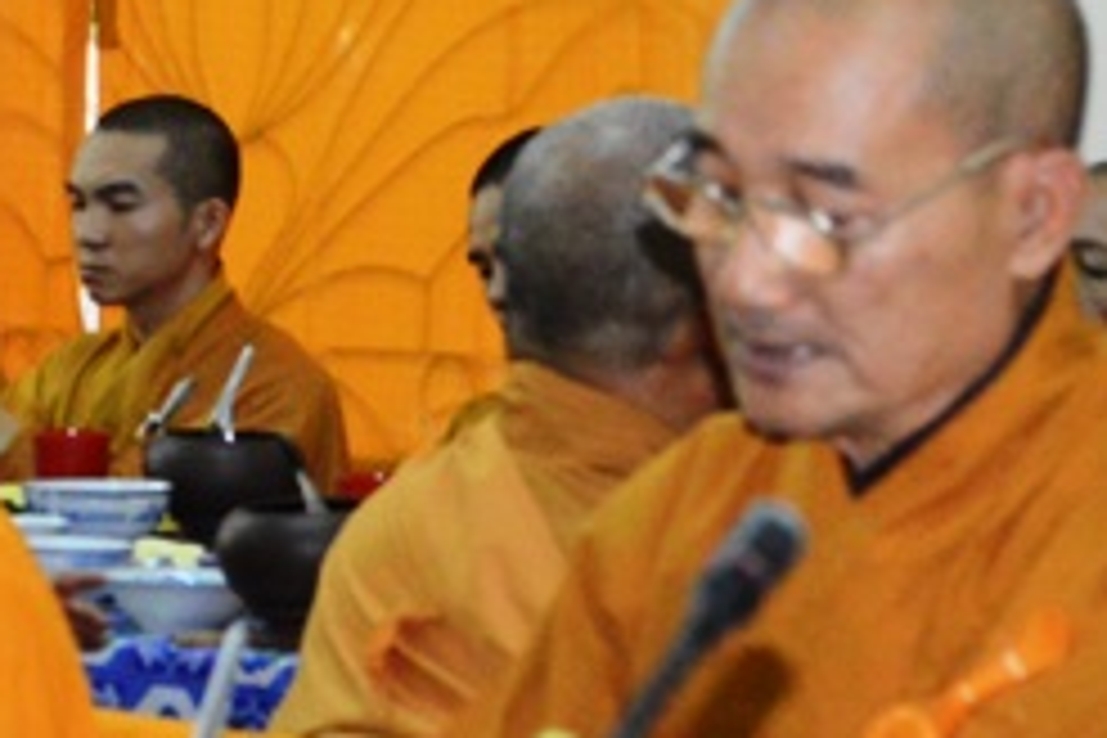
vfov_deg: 7.3
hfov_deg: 11.0
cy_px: 652
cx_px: 306
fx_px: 5750
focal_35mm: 187
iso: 3200
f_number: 7.1
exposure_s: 1/80
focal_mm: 48
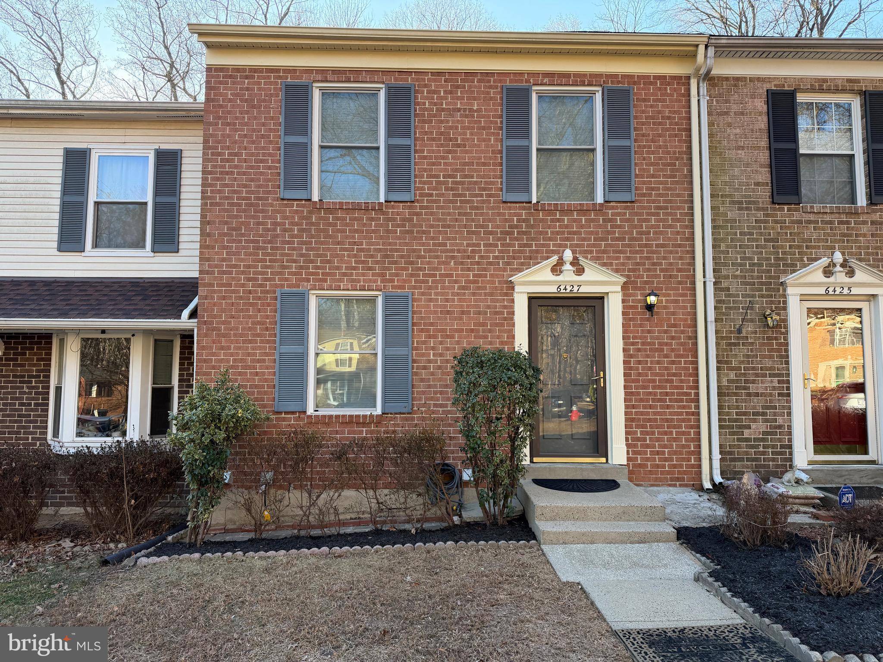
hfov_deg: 71.6
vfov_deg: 56.8
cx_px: 442
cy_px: 331
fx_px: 612
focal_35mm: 24
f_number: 1.78
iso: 100
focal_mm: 6.76
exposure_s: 1/433
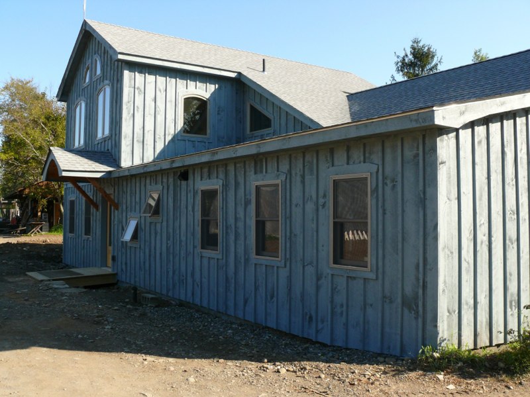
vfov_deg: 40.7
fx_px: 536
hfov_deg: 52.6
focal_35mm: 35
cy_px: 198
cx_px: 265
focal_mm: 7.4
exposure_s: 1/250
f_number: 5
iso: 100
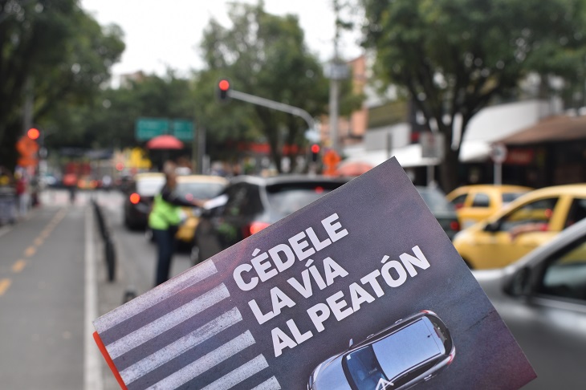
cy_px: 195
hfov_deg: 51.3
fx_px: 610
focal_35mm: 38
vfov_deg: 35.5
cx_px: 293
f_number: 8
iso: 200
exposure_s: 1/250
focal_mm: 25
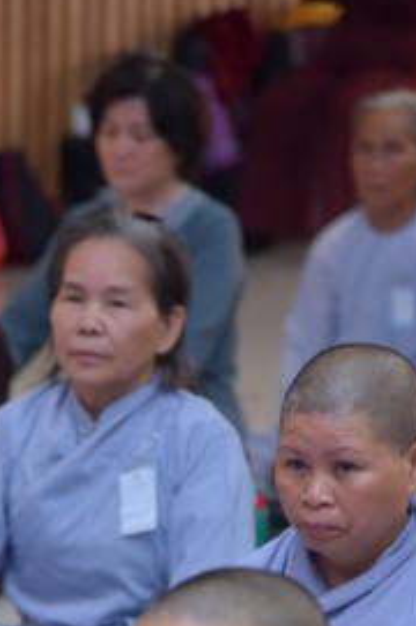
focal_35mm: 288
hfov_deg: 4.8
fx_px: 5004
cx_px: 3
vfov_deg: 7.1
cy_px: 718
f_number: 4
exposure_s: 1/125
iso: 1250
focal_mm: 120
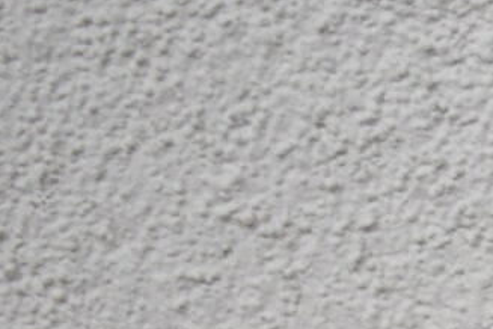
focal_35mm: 282
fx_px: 3862
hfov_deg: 6.3
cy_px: 1019
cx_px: 1832
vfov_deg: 4.6
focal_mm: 24
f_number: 4
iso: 640
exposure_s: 1/250
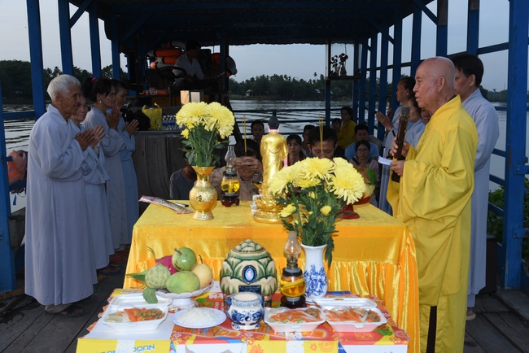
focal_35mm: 35
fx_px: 515
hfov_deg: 54.4
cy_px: 176
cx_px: 264
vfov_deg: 37.9
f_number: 8
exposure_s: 1/100
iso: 200
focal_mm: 35
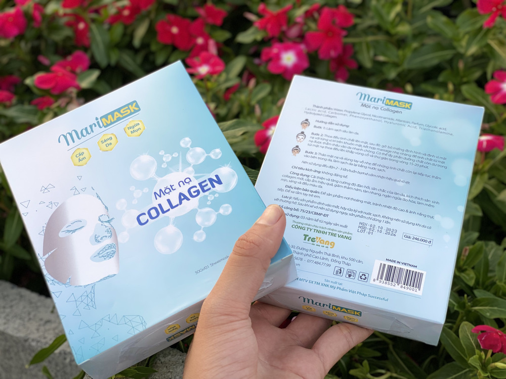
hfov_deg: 36.8
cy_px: 190
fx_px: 760
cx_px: 253
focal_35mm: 52
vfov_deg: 28.0
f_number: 2
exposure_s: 1/122
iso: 32
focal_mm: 6
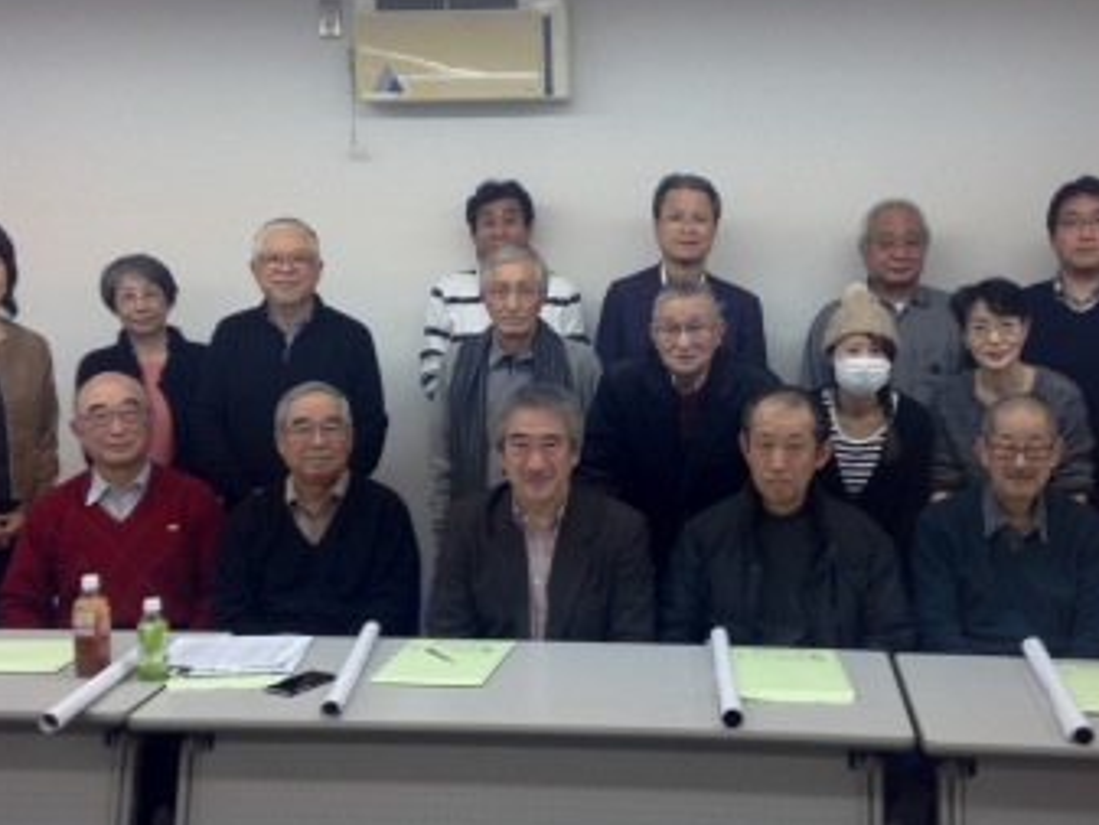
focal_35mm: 49
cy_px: 412
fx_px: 1556
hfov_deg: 38.8
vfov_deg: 29.7
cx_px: 639
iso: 50
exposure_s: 1/40
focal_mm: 4.12
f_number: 2.4
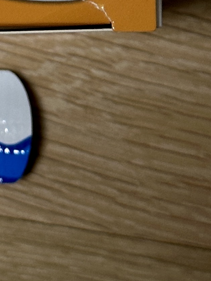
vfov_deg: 8.3
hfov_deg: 6.3
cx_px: -192
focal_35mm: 232
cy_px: -179
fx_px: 1885
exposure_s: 1/60
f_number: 1.78
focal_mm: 6.86
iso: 80
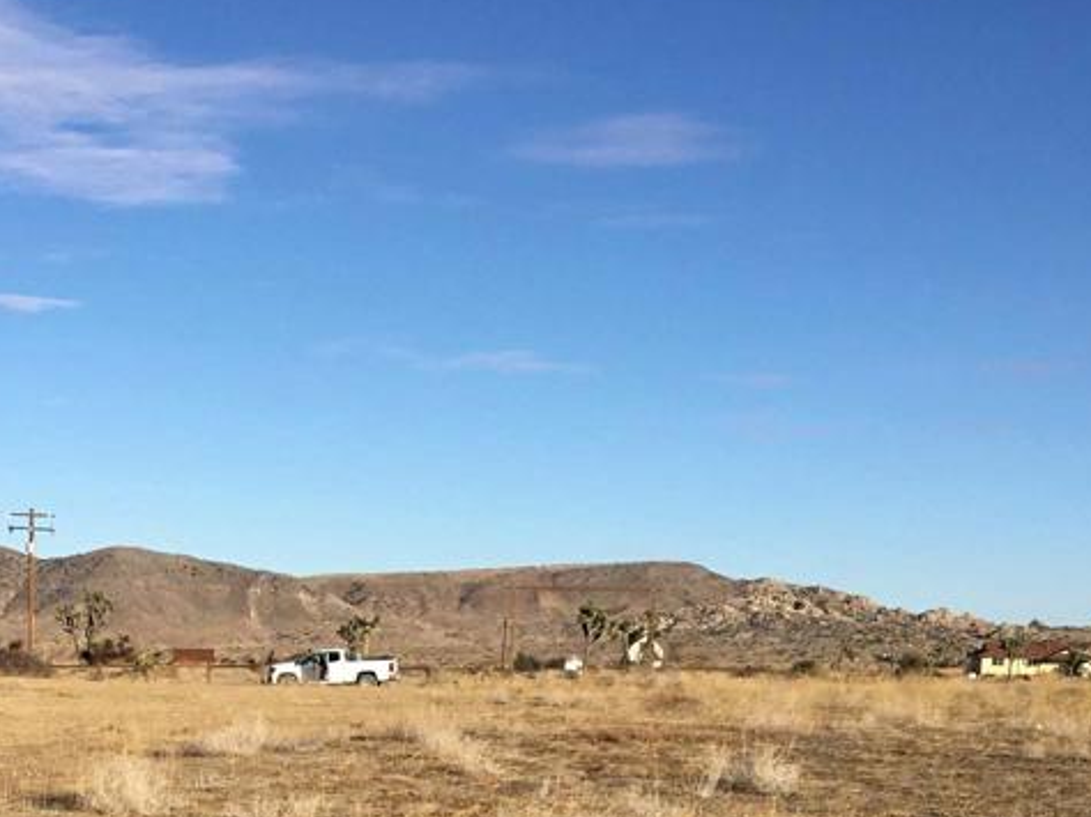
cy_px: 849
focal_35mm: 67
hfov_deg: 28.8
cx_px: 350
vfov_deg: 21.0
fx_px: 2111
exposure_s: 1/2092
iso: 25
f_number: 2.4
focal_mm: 3.3
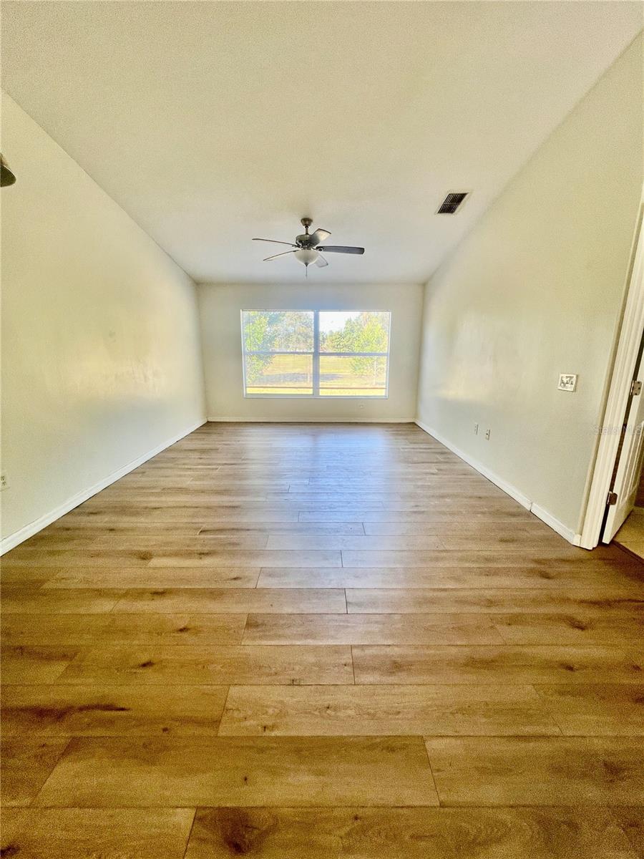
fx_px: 322
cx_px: 322
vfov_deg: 106.2
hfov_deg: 89.9
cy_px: 430
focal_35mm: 13
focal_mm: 1.57
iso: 64
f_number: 1.8
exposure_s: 1/120
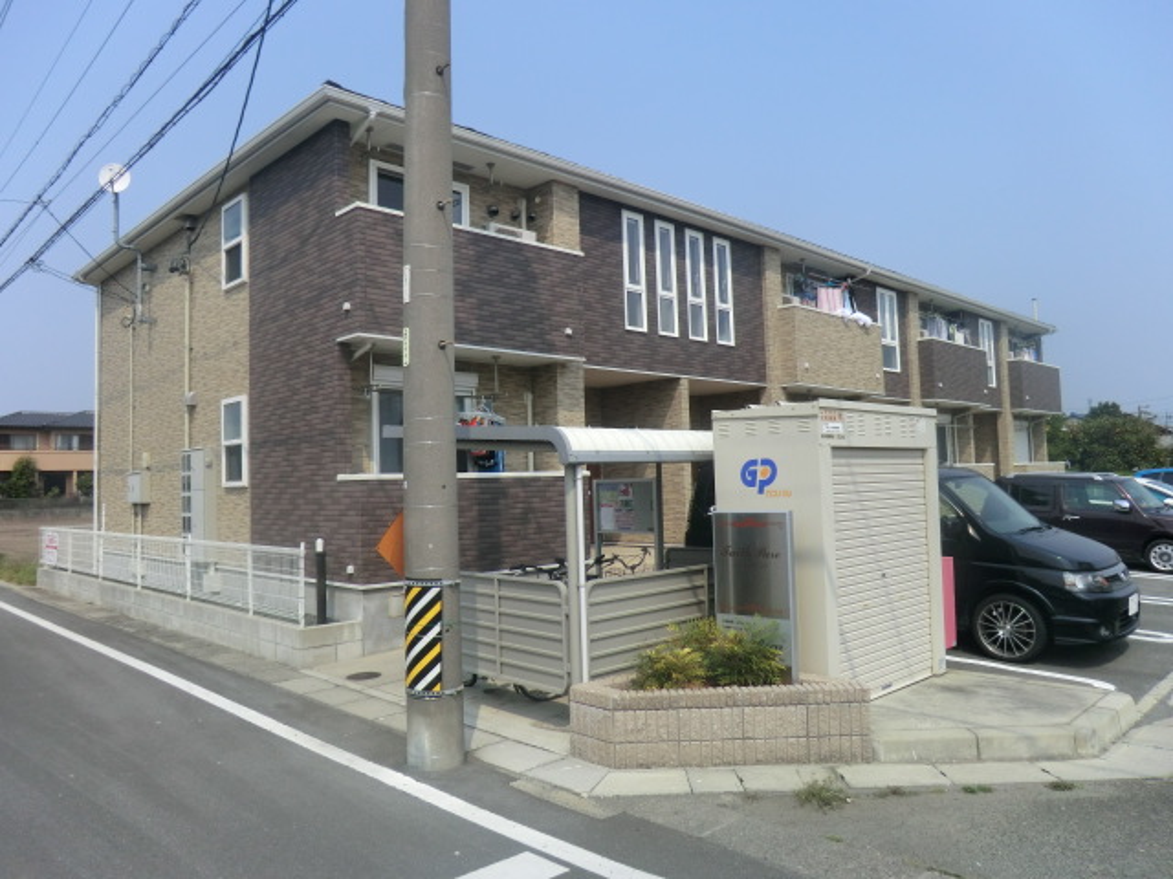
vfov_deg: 56.8
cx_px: 586
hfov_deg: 71.6
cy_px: 440
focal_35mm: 24
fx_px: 813
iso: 80
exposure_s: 1/250
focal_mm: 4.3
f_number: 7.5
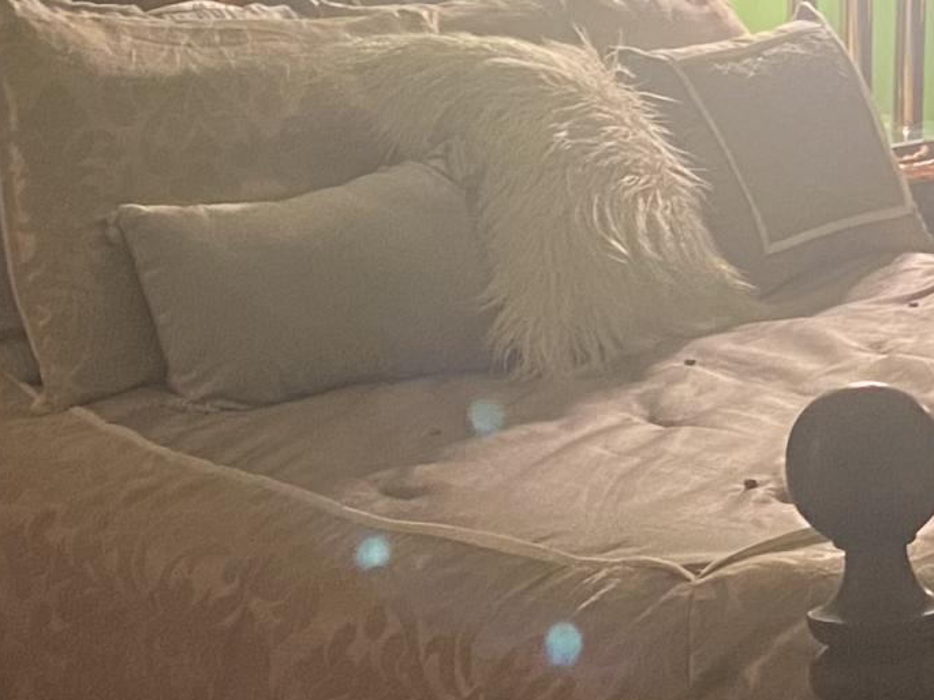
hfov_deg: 17.2
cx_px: 700
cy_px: 127
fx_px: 3076
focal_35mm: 114
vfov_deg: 12.9
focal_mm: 4.25
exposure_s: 1/40
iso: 500
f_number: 1.8
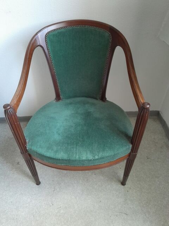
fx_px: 169
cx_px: 84
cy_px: 113
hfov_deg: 53.1
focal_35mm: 26
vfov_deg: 67.3
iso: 320
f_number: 1.8
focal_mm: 3.98
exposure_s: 1/33
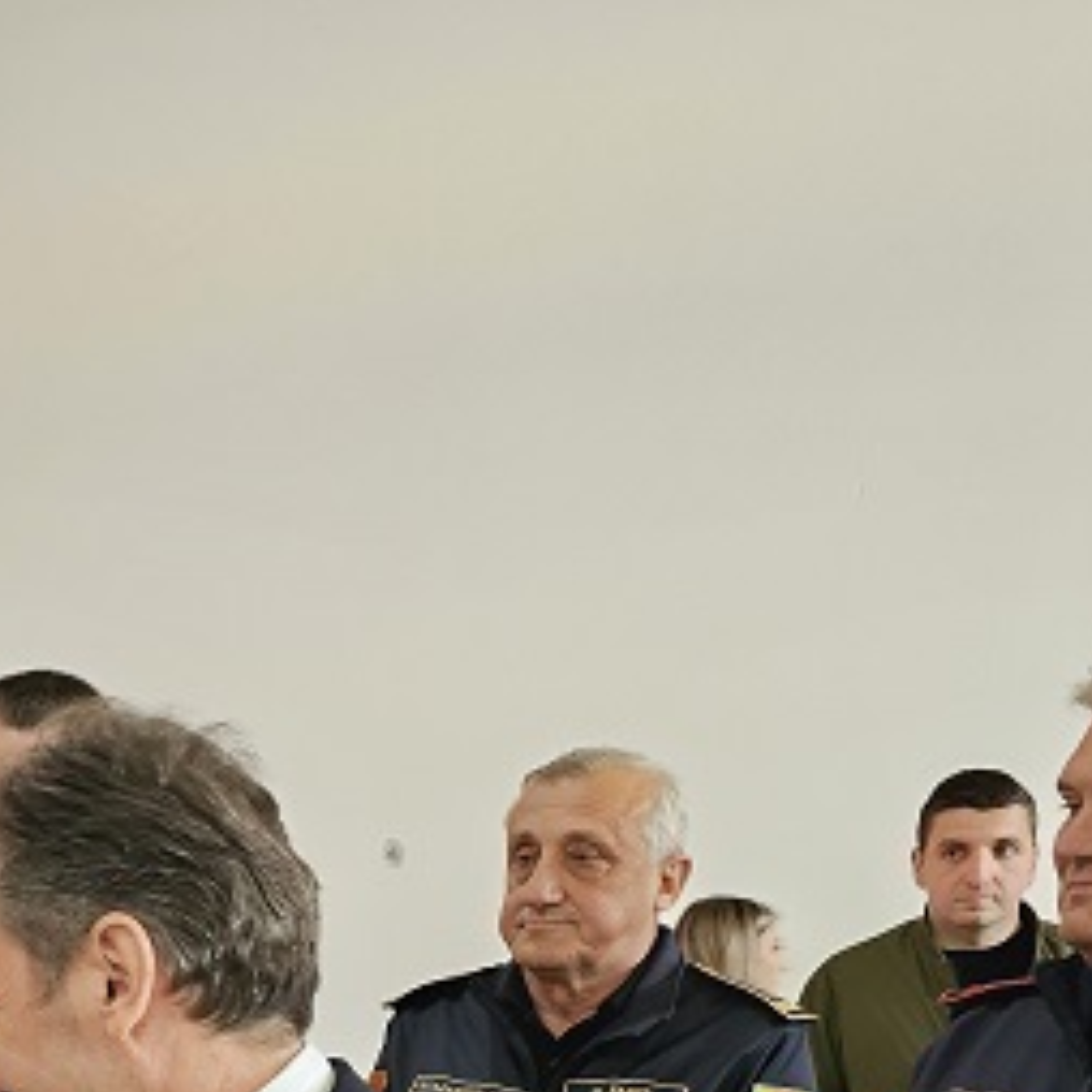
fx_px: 2284
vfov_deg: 24.7
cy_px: 1251
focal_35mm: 64
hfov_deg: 24.6
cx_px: -185
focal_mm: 6.3
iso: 640
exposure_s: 1/50
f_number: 1.7
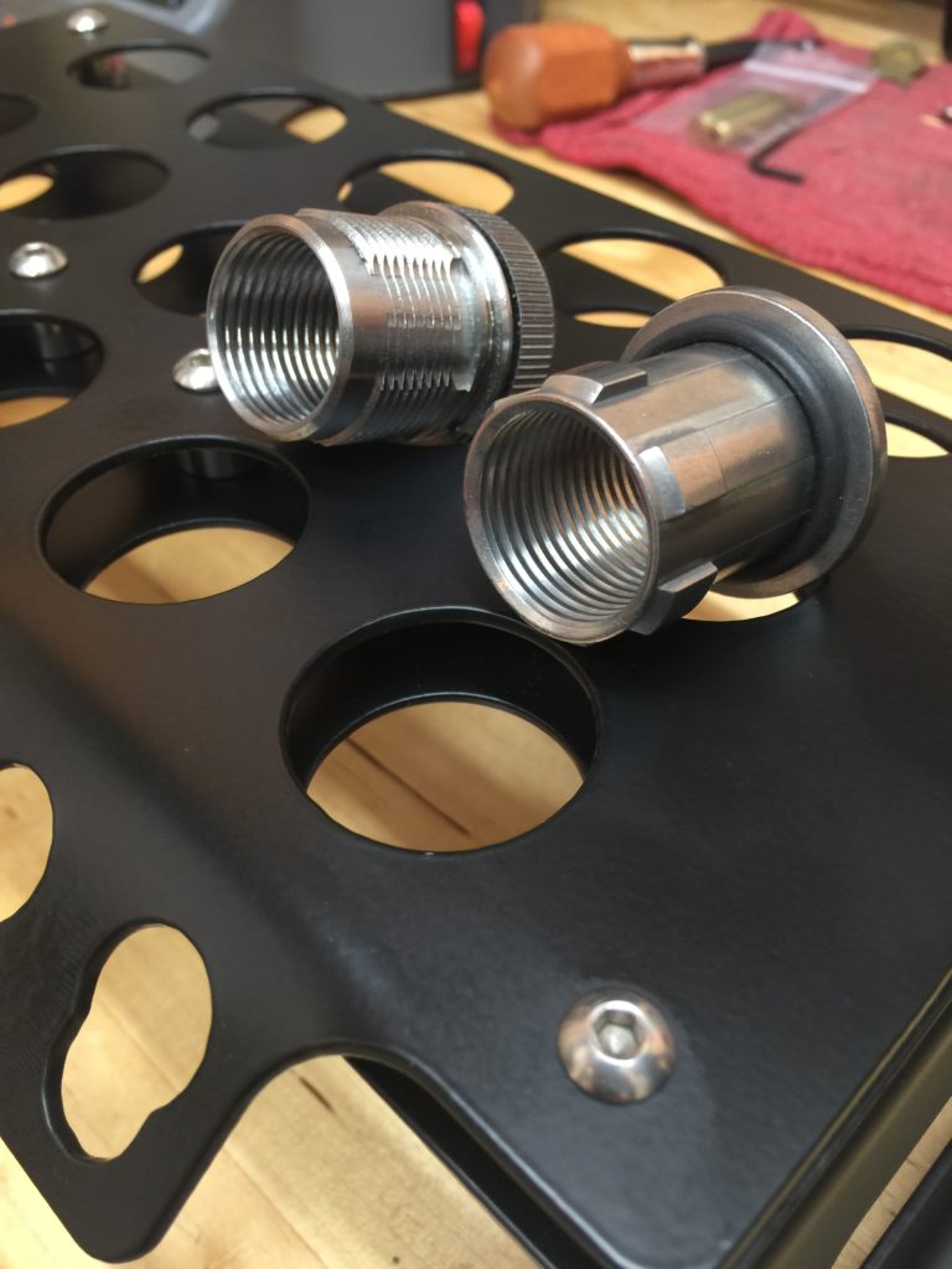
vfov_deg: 61.7
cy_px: 634
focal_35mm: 29
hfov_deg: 48.2
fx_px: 1063
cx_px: 476
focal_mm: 4.15
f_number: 2.2
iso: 40
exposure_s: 1/15
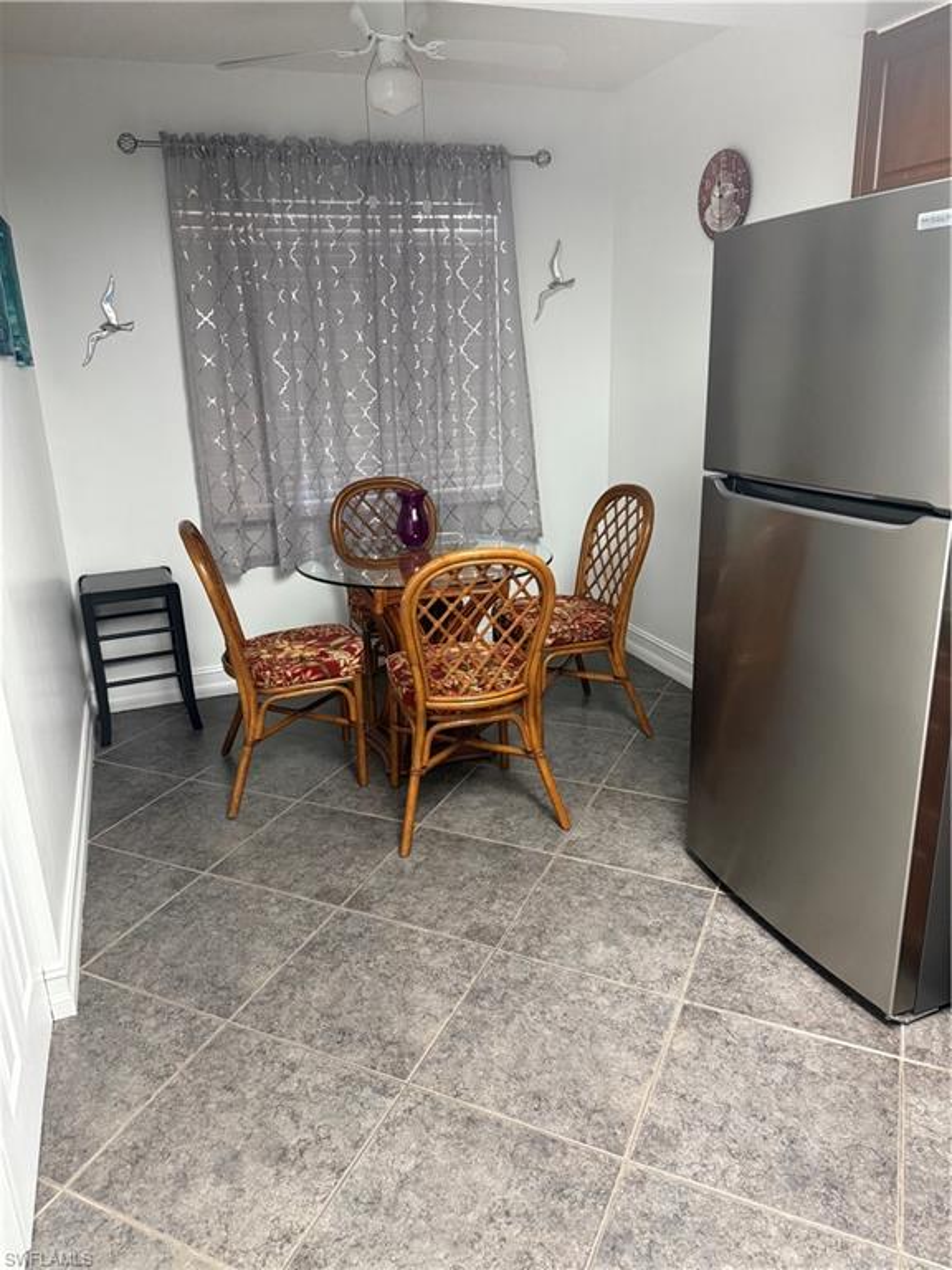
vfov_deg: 71.6
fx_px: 880
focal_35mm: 24
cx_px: 476
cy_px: 635
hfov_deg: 56.8
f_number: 1.78
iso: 500
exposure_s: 1/60
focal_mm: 6.76
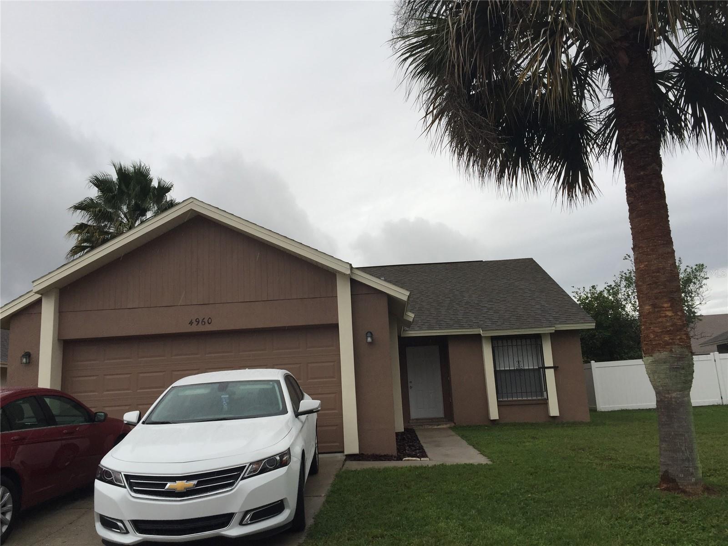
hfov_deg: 61.7
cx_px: 364
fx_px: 610
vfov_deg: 48.2
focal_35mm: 29
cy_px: 273
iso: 32
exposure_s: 1/388
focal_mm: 4.15
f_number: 2.2
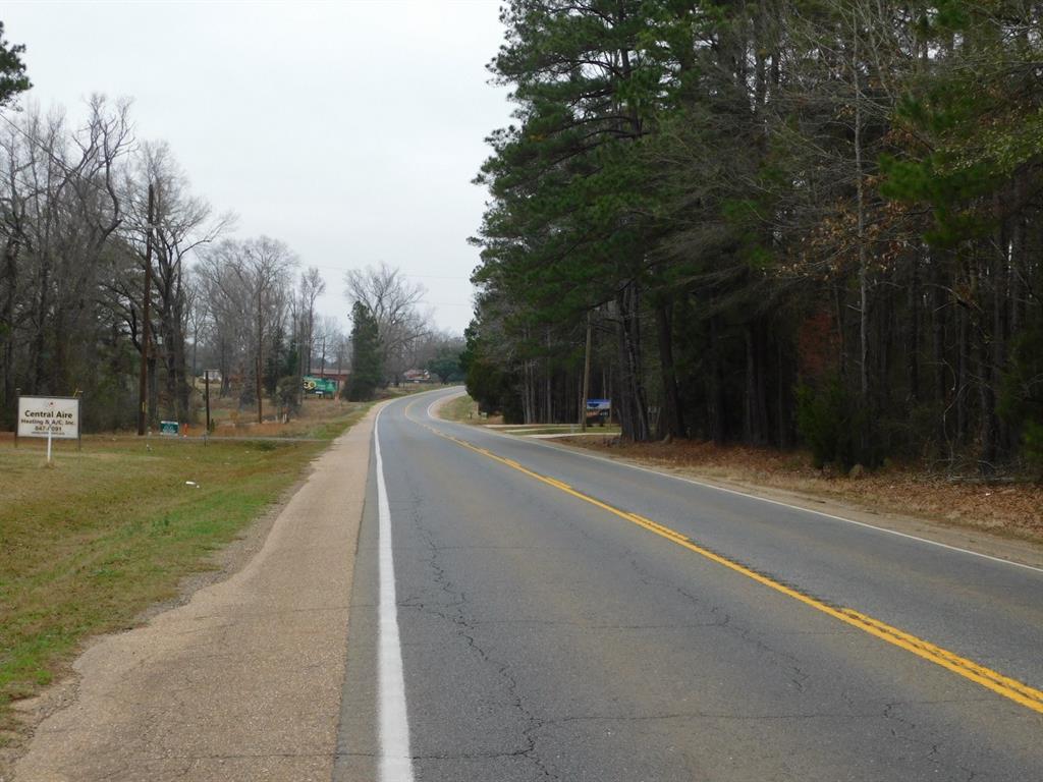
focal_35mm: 59
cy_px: 391
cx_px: 522
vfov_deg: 24.8
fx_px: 1778
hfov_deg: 32.7
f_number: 4
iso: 125
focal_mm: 10.4
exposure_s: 1/250
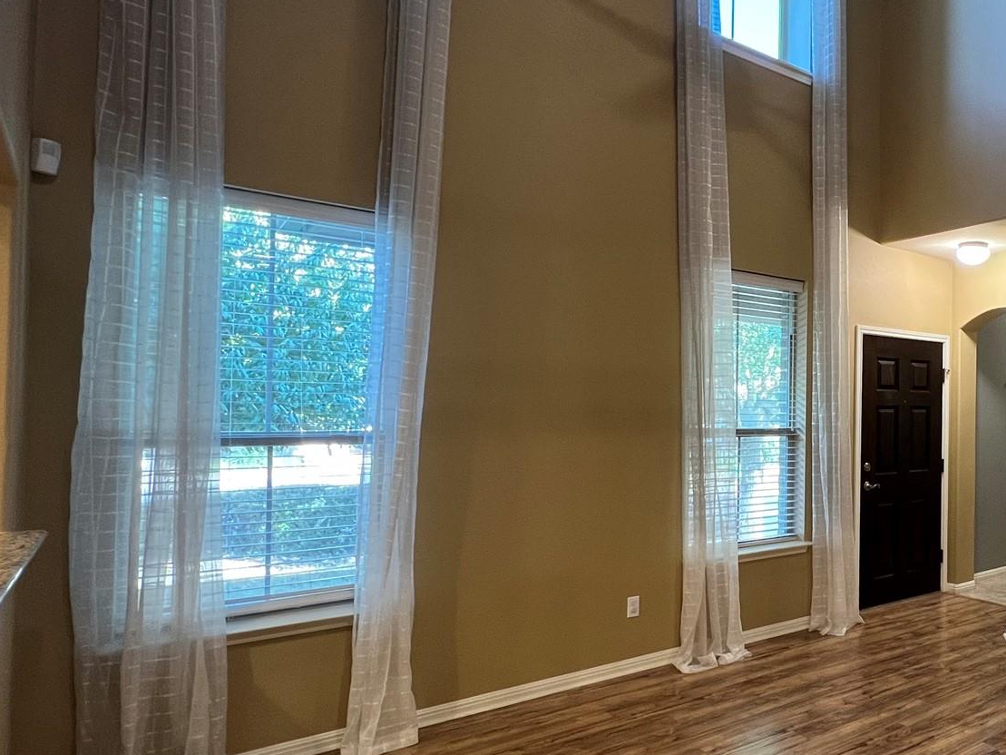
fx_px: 698
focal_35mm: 24
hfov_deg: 61.5
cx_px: 887
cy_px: 399
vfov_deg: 56.8
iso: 200
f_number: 1.8
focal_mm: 1.57
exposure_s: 1/60
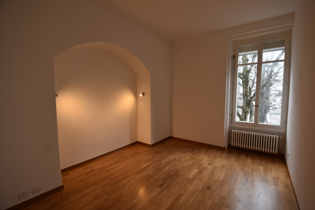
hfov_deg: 100.4
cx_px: 158
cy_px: 105
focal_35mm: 15
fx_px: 131
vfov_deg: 77.3
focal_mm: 10
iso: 400
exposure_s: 1/80
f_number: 4.5
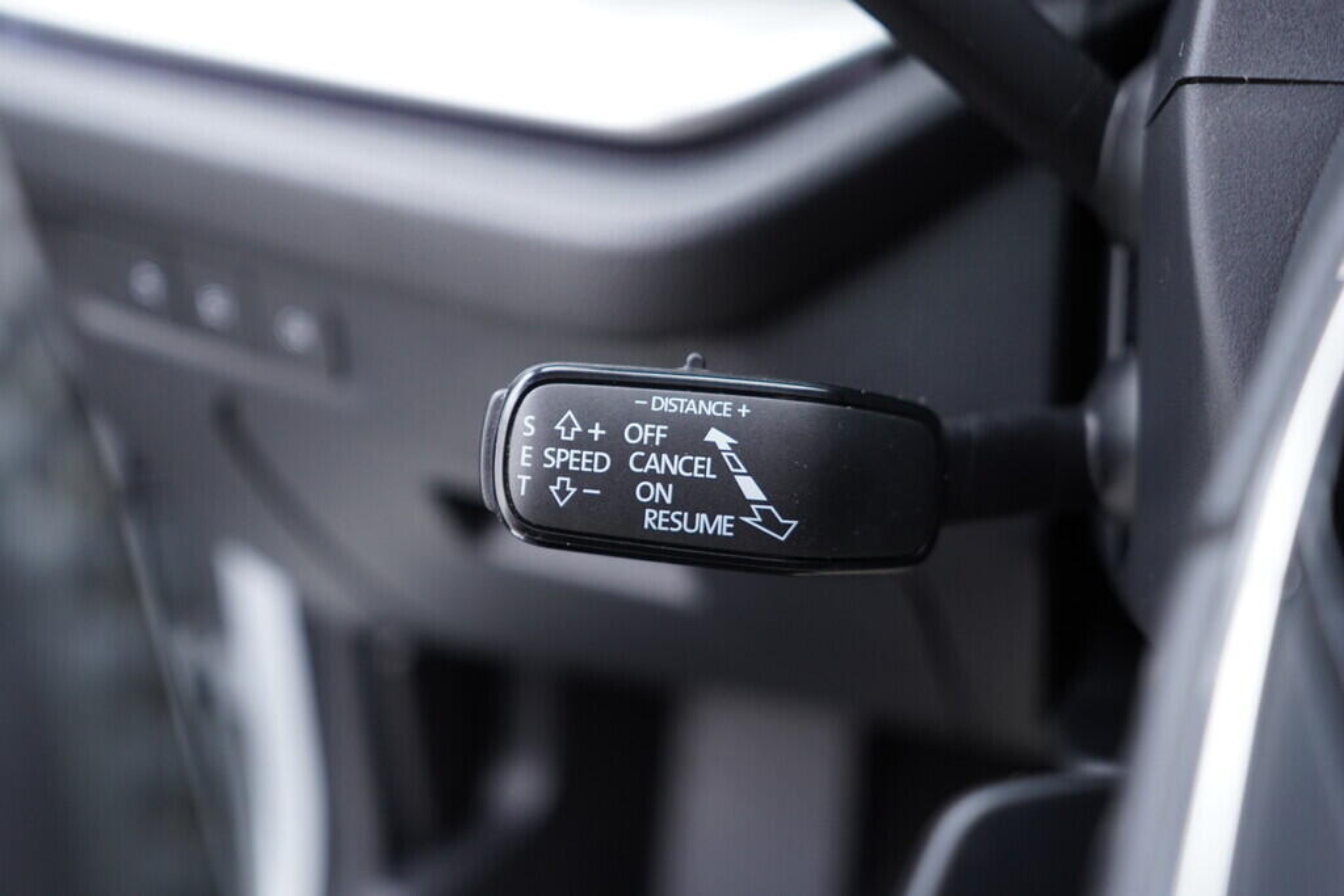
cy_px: 448
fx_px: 1344
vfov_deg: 36.9
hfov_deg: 53.1
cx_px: 672
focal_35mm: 36
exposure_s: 1/40
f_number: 2.8
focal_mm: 24
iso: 400
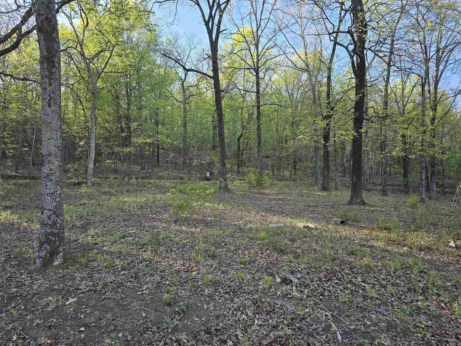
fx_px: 306
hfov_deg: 73.9
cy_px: 173
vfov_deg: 58.9
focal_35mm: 23
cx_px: 230
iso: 16
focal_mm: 6.3
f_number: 1.7
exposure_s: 1/180
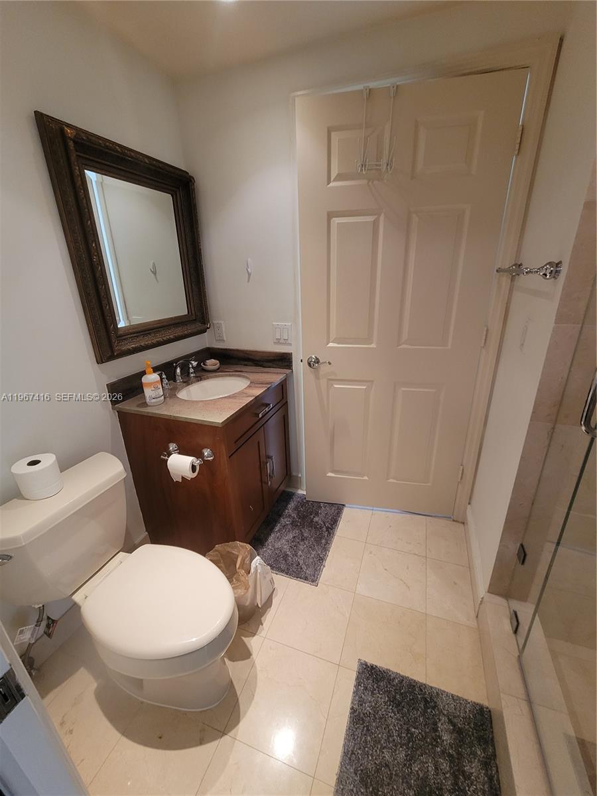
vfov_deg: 106.2
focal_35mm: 13
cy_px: 398
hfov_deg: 89.9
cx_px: 298
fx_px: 299
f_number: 2.2
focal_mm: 2.2
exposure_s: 1/60
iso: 320
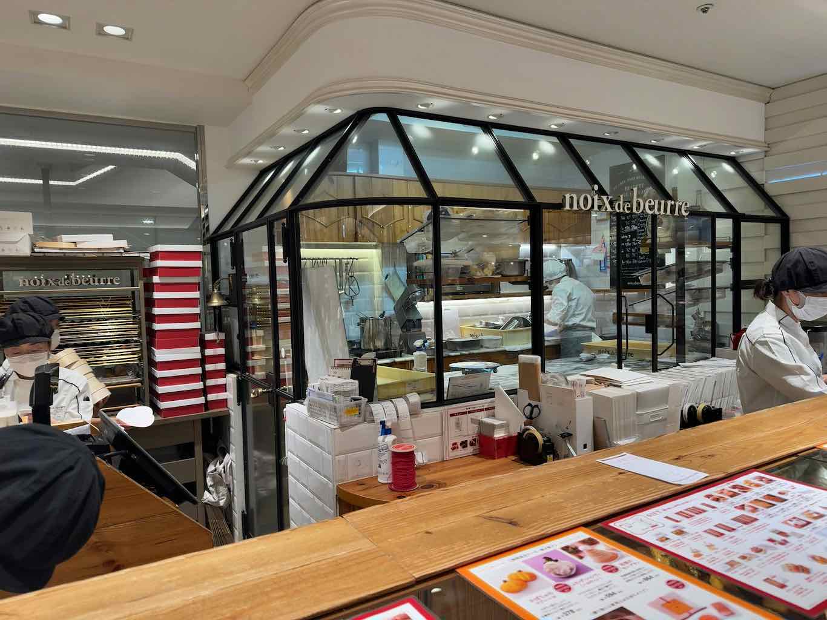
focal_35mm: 24
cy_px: 310
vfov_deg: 56.8
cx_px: 414
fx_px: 573
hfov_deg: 71.6
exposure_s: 1/98
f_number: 1.78
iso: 64
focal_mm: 6.76
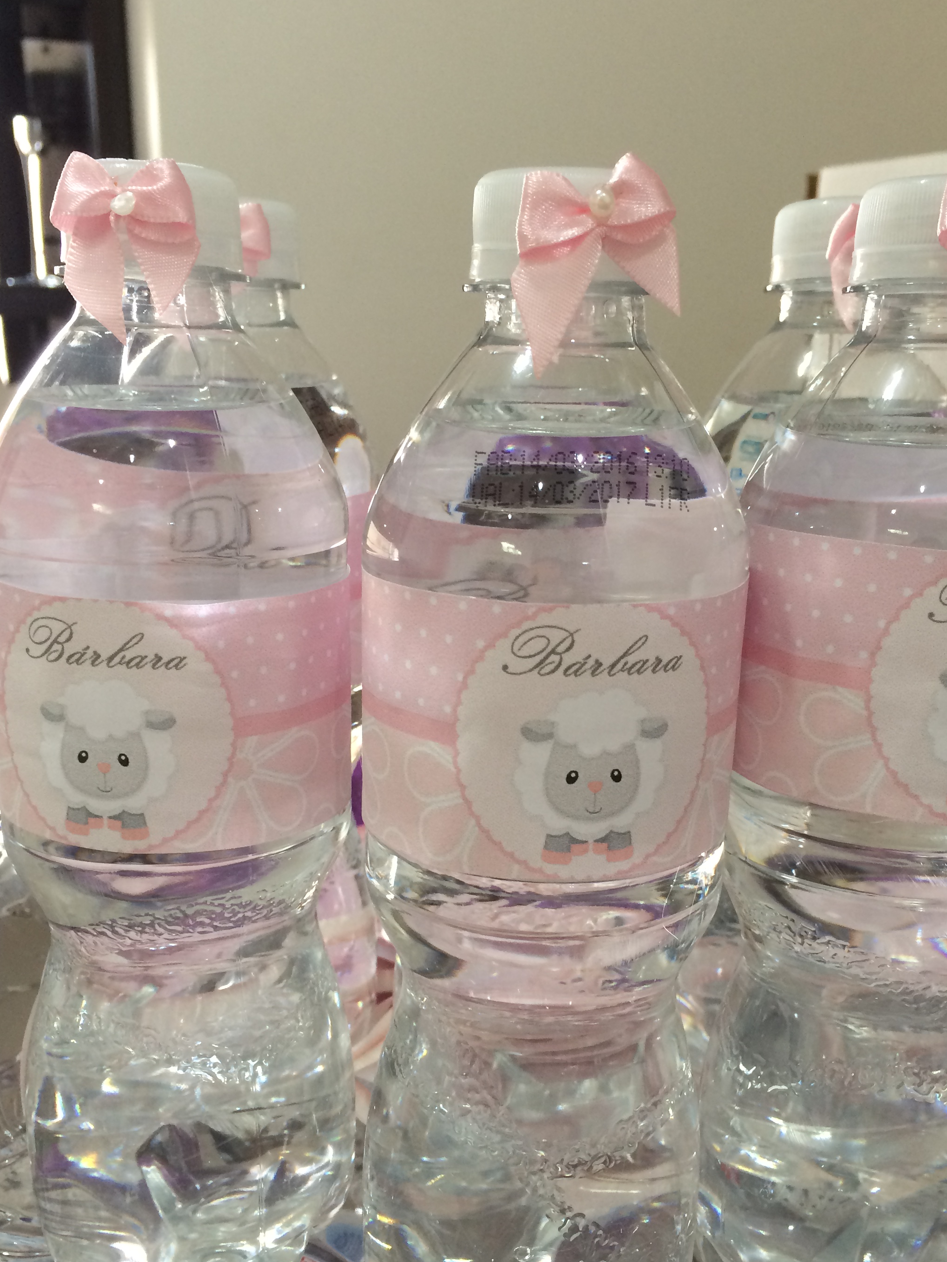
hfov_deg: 40.6
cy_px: 713
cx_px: 526
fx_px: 1277
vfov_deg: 52.5
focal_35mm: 35
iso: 80
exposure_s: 1/30
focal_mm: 4.15
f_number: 2.2
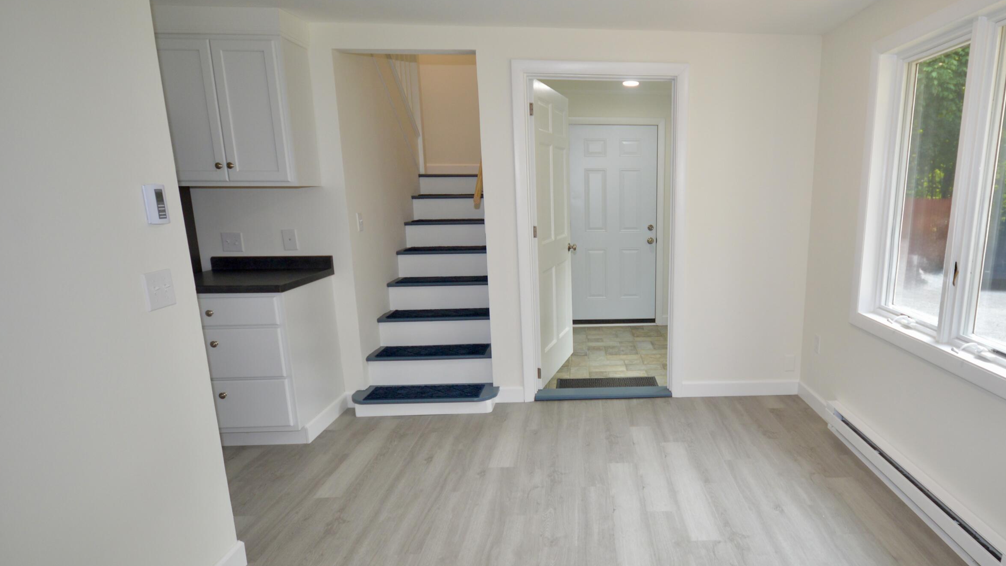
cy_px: 304
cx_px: 628
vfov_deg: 55.8
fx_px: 534
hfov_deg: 85.0
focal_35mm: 20
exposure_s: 1/80
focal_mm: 10
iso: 400
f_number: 4.5
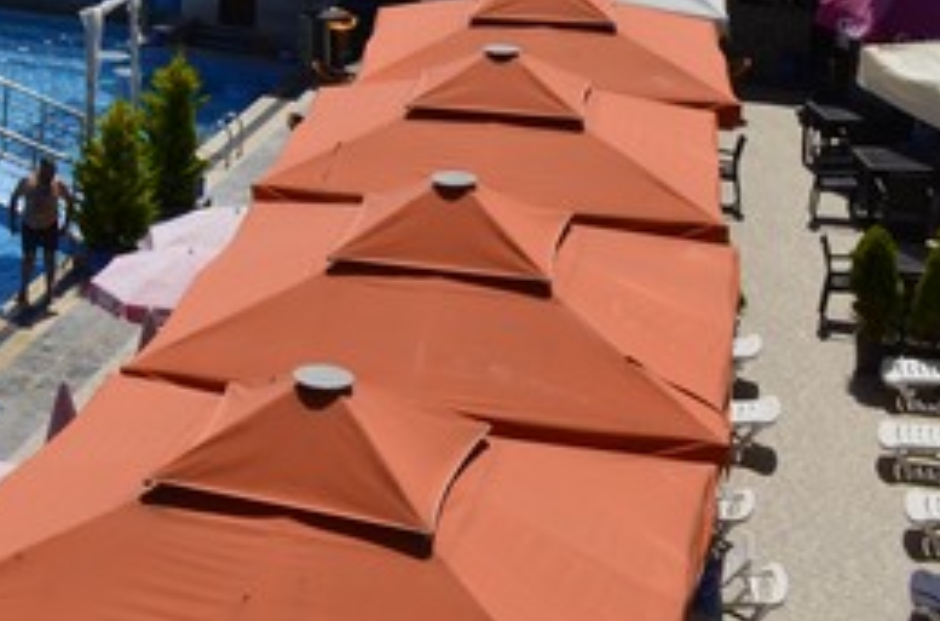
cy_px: -142
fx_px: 1926
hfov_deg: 24.8
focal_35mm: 74
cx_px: -185
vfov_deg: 17.4
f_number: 11
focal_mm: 18
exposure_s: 1/180
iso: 100
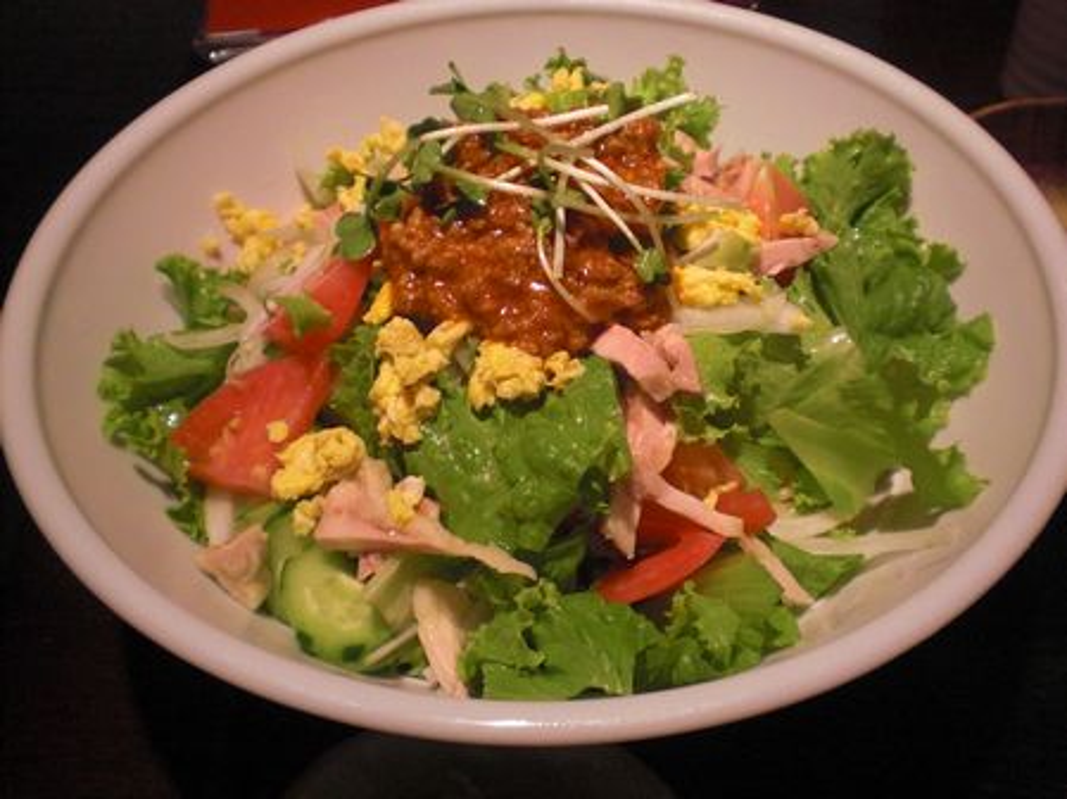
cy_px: 400
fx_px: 1170
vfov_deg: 37.7
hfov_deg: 49.0
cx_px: 534
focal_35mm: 38
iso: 400
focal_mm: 6.3
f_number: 3.1
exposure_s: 1/80
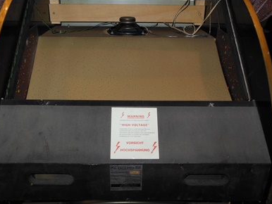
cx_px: 128
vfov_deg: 48.2
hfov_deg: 61.6
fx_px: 228
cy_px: 90
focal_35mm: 29
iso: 125
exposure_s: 1/25
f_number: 3.2
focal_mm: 4.5
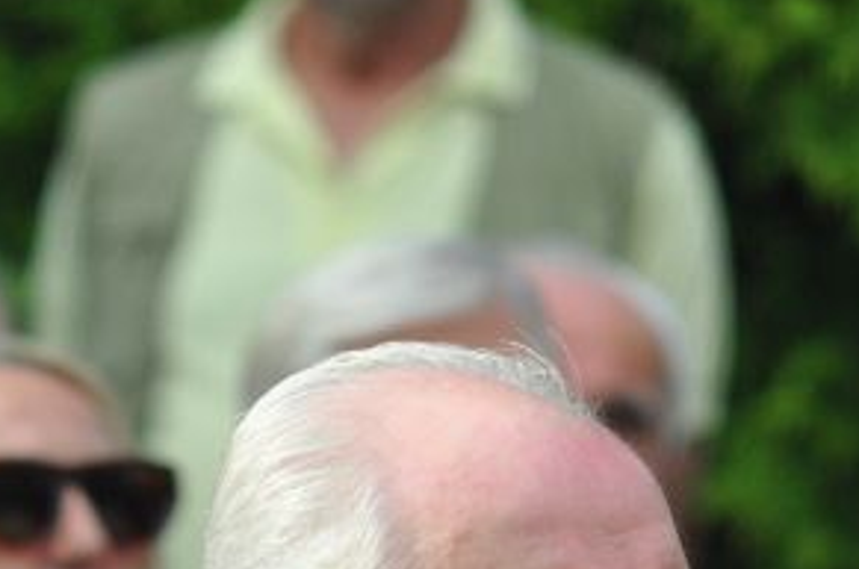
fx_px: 34636
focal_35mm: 1454
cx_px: -496
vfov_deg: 0.9
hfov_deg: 1.4
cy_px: 843
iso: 320
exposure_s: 1/400
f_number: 5.6
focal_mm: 220
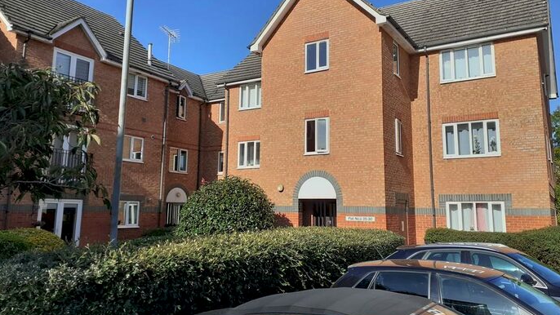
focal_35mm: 30
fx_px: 446
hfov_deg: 64.3
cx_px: 284
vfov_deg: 38.9
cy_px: 133
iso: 40
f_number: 1.9
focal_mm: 3.6
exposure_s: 1/1927
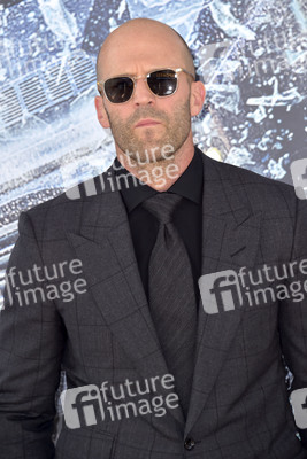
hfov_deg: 7.2
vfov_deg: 10.8
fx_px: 2428
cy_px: 230
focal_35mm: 190
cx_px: 154
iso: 320
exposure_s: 1/250
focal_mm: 190
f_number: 7.1
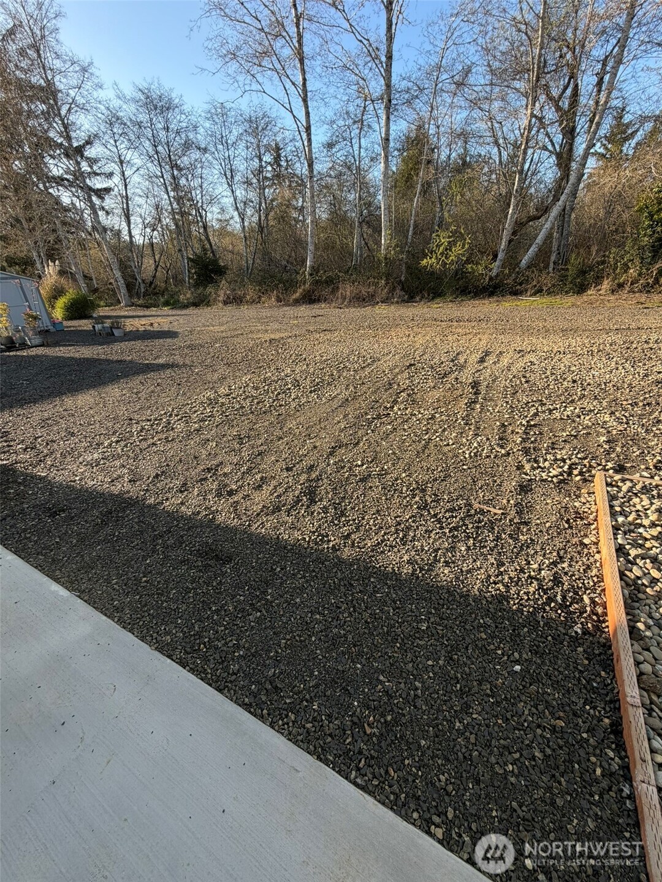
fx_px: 357
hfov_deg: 85.7
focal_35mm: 14
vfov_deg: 102.1
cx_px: 331
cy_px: 441
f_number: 2.2
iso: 50
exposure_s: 1/374
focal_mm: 2.22
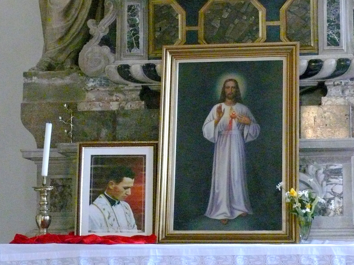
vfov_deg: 15.6
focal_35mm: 95
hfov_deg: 20.7
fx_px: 972
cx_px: 177
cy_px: 132
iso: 800
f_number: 3.2
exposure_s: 1/8
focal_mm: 13
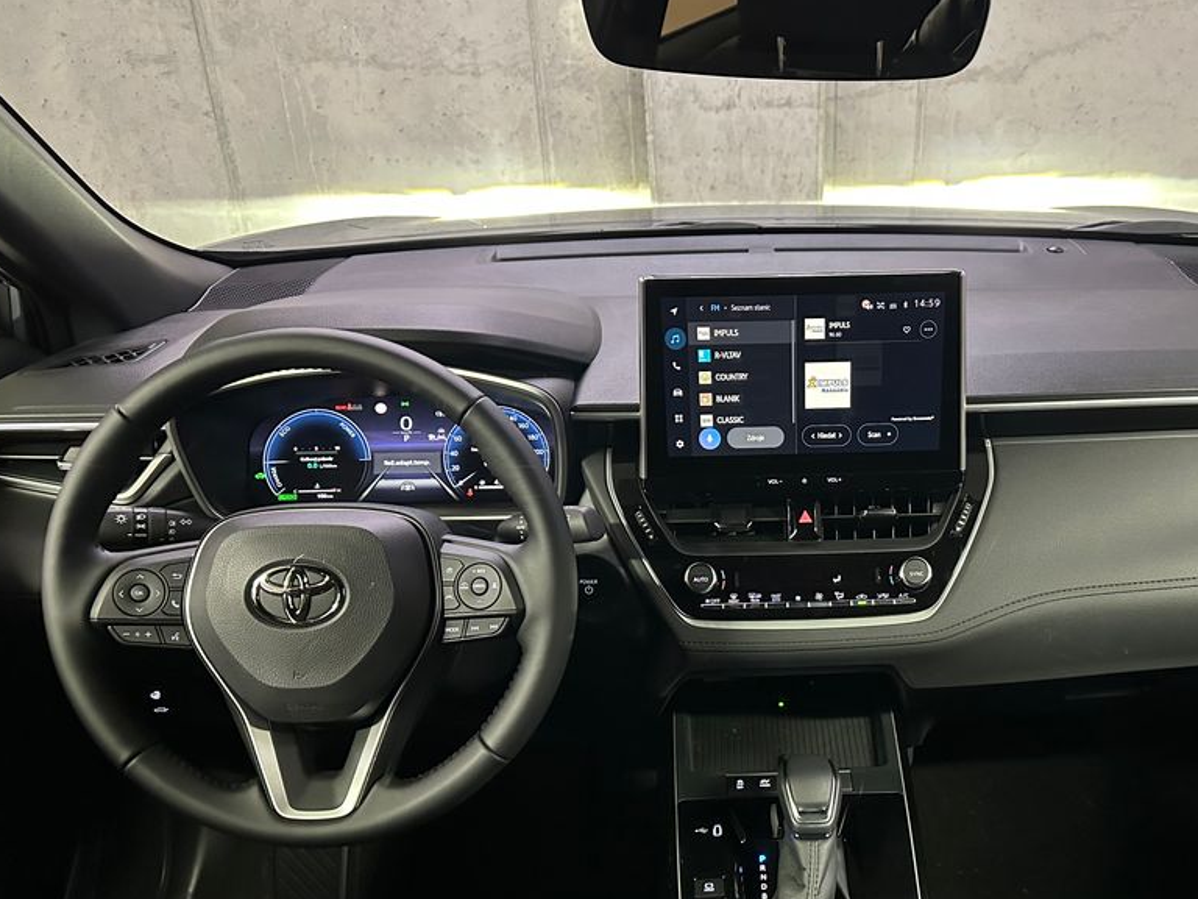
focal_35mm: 32
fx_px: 1107
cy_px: 567
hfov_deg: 55.9
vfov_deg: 43.8
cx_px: 778
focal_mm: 6.86
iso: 800
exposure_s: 1/33
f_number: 1.78
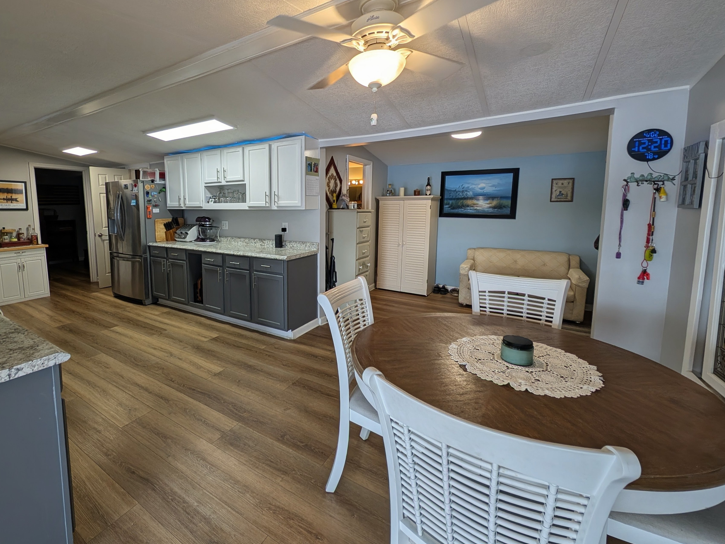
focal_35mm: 13
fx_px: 272
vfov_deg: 89.9
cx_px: 340
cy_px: 272
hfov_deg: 106.0
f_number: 1.95
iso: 65
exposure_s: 1/120
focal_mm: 2.23
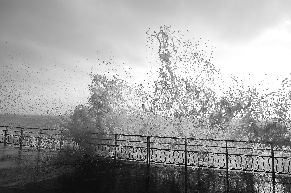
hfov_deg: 85.5
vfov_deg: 63.1
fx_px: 157
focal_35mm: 20
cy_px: 96
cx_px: 146
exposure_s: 1/640
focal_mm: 13
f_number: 5
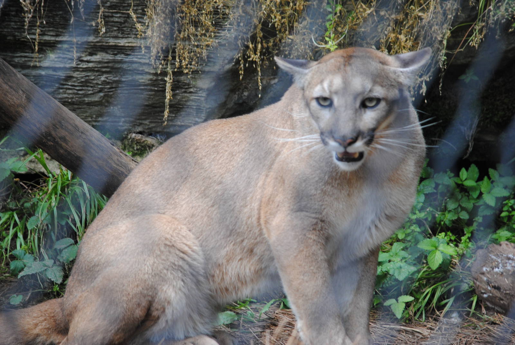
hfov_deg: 9.8
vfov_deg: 6.6
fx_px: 3008
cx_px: 258
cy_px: 172
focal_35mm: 210
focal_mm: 140
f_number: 4.8
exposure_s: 1/250
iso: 400
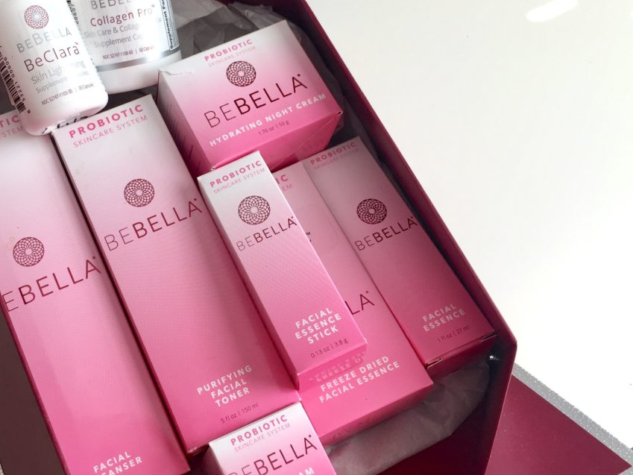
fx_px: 750
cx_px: 191
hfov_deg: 44.8
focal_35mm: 41
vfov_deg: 35.1
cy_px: 207
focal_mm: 4.15
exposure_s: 1/120
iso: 32
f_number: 2.2
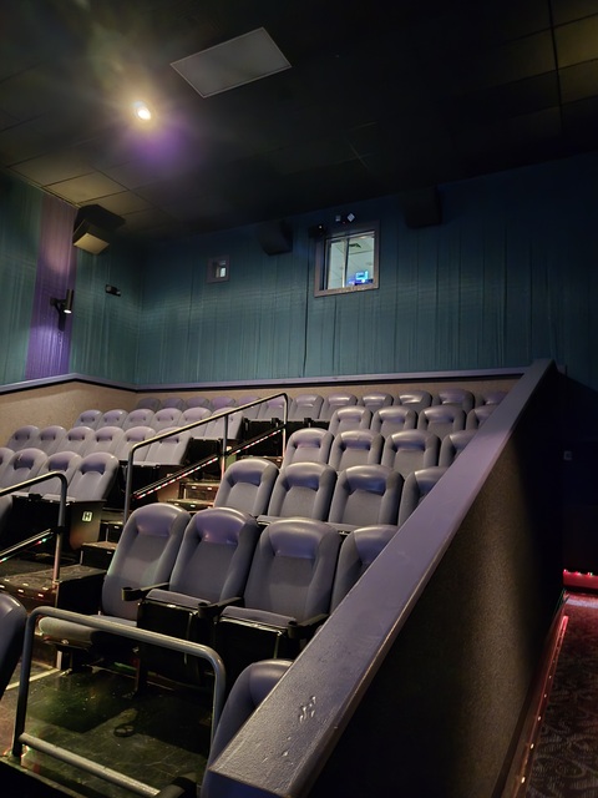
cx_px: 299
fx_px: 530
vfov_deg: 73.9
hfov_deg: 58.9
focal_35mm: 23
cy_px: 399
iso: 3200
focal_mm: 5.4
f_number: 1.8
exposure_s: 1/13.4
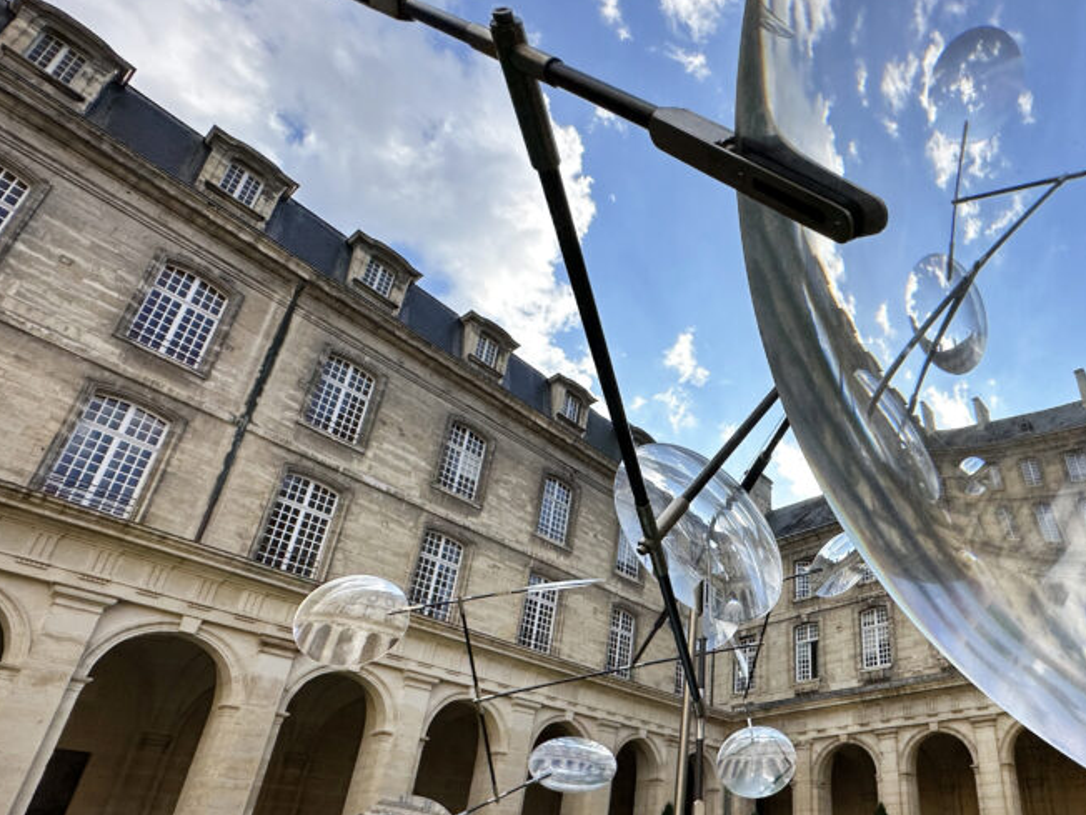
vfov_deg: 59.2
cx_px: 791
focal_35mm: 22
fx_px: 690
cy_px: 565
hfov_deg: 72.0
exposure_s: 1/1247
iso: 40
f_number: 2.2
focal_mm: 2.22
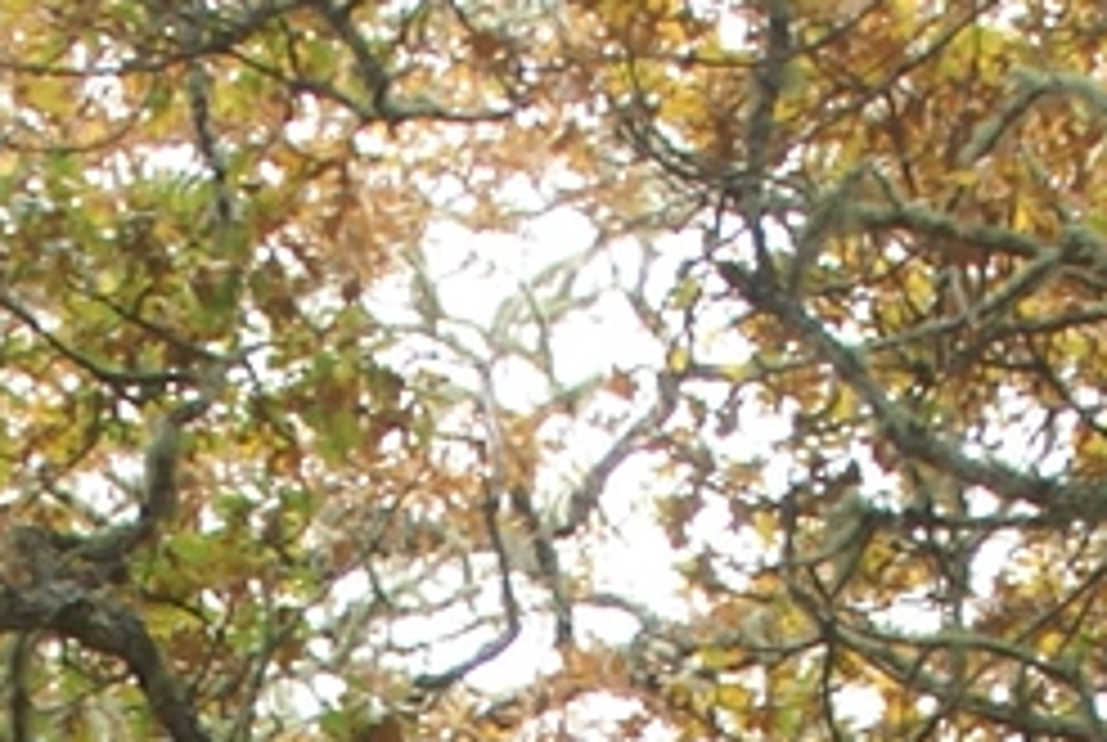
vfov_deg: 5.4
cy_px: 2383
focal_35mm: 236
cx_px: 434
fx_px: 7270
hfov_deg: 8.7
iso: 100
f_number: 4
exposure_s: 1/40
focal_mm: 24
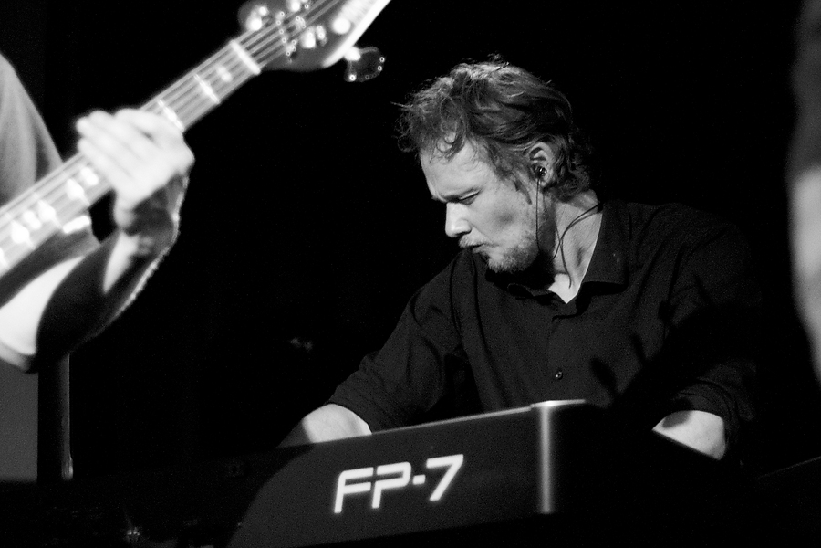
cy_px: 274
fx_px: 1710
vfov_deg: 18.2
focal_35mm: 75
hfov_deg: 27.0
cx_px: 410
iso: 800
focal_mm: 50
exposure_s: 1/125
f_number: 1.4
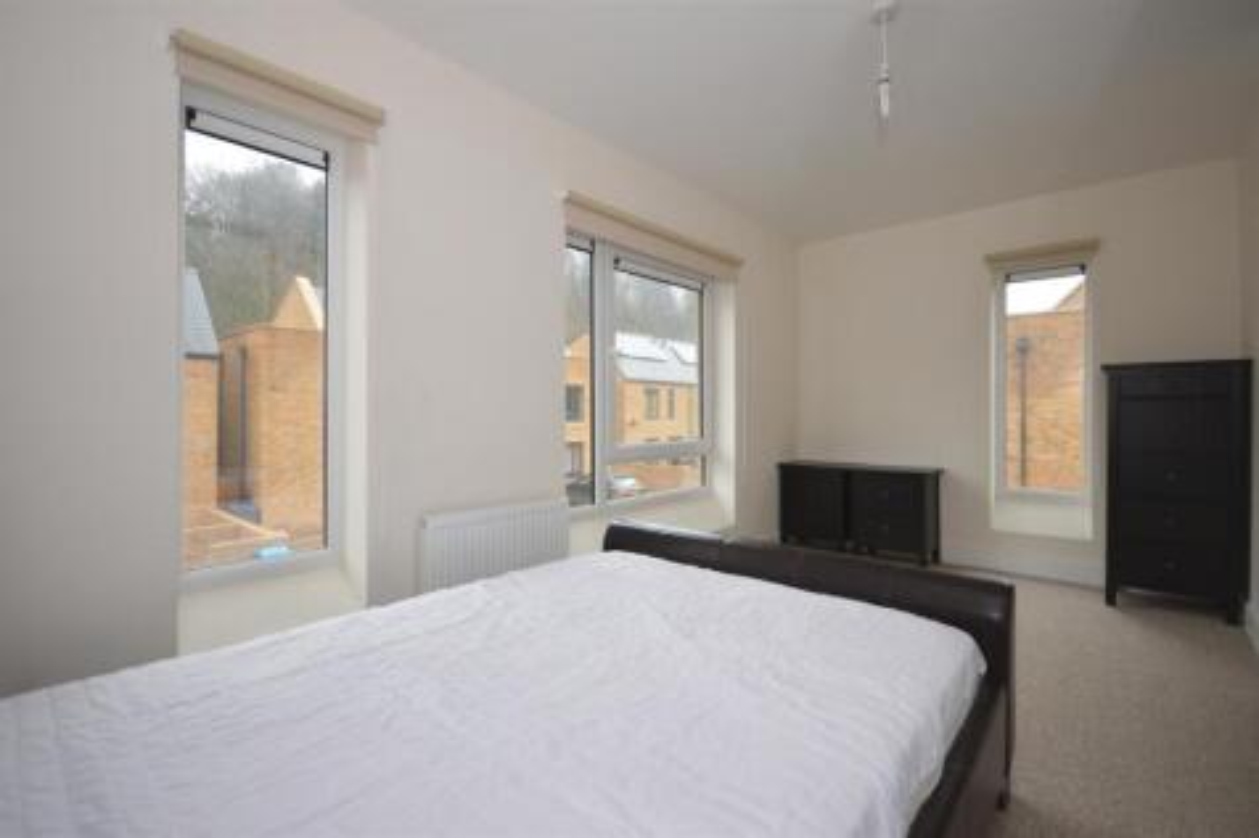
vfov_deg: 77.3
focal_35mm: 15
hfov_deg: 100.4
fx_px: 524
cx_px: 630
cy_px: 419
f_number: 4
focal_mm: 10
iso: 400
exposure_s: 1/60
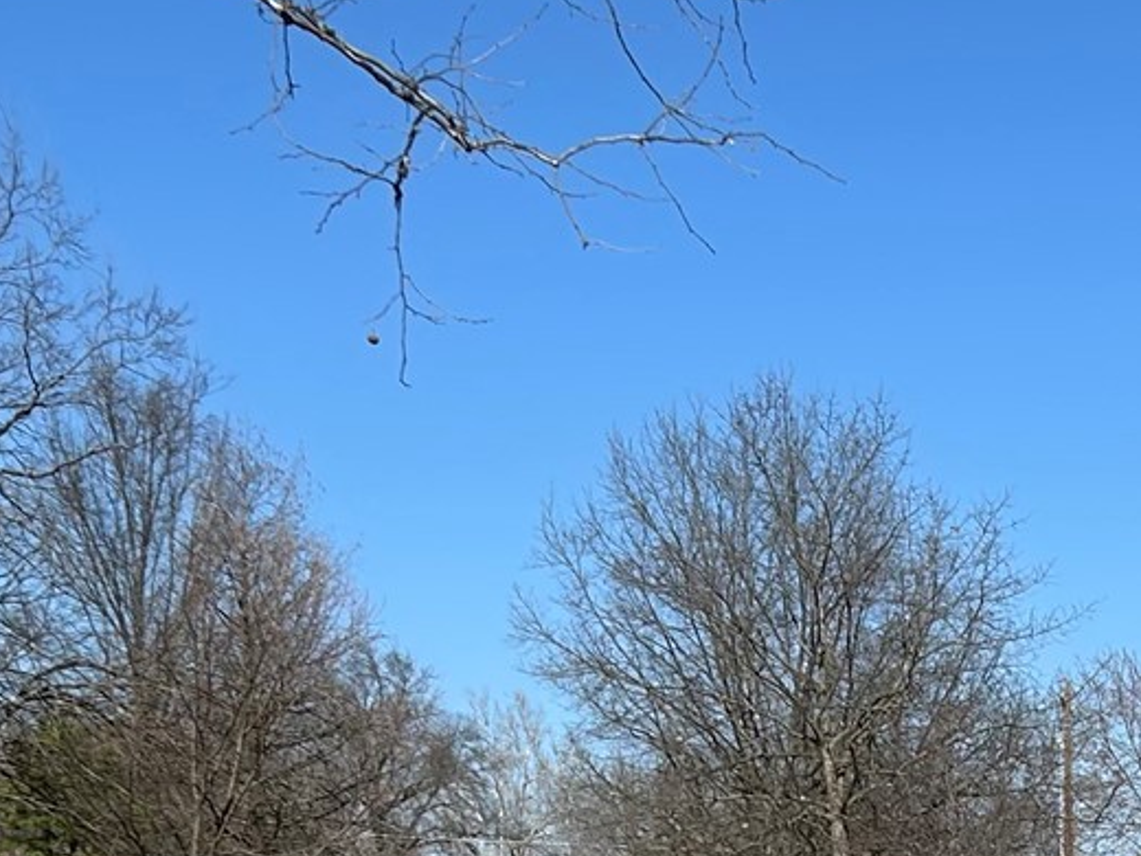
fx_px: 3164
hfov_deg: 19.9
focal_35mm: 96
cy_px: 1236
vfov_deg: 14.5
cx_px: 1119
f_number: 1.5
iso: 50
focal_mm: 5.7
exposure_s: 1/5076
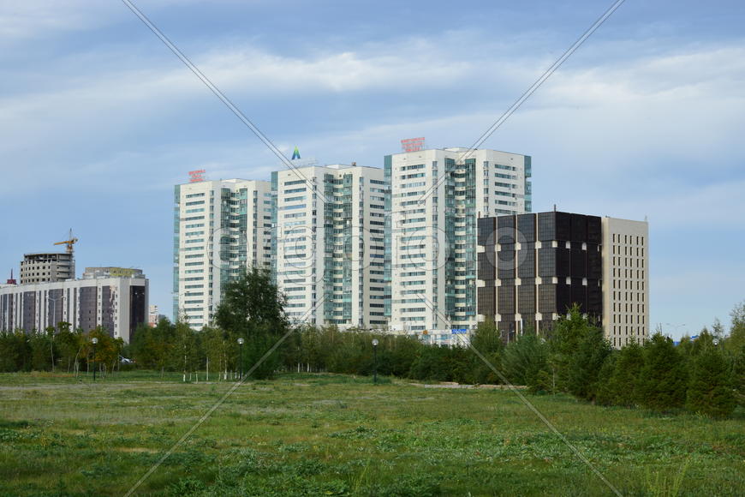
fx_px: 1397
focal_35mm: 68
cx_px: 372
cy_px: 248
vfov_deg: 20.2
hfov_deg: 29.9
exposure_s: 1/100
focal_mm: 45
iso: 100
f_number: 9
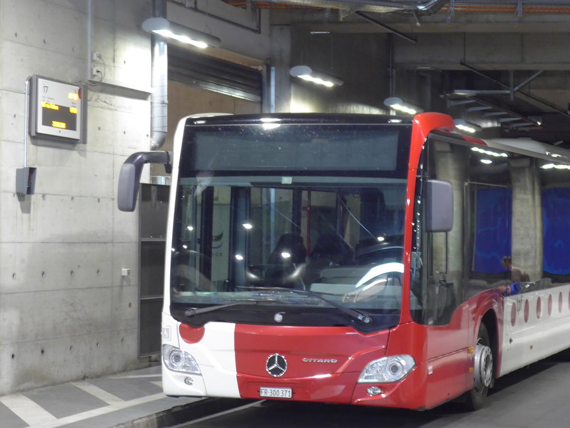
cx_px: 393
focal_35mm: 92
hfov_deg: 21.2
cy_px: 197
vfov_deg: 16.1
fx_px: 1515
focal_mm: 13.4
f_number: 3.9
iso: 400
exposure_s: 1/8
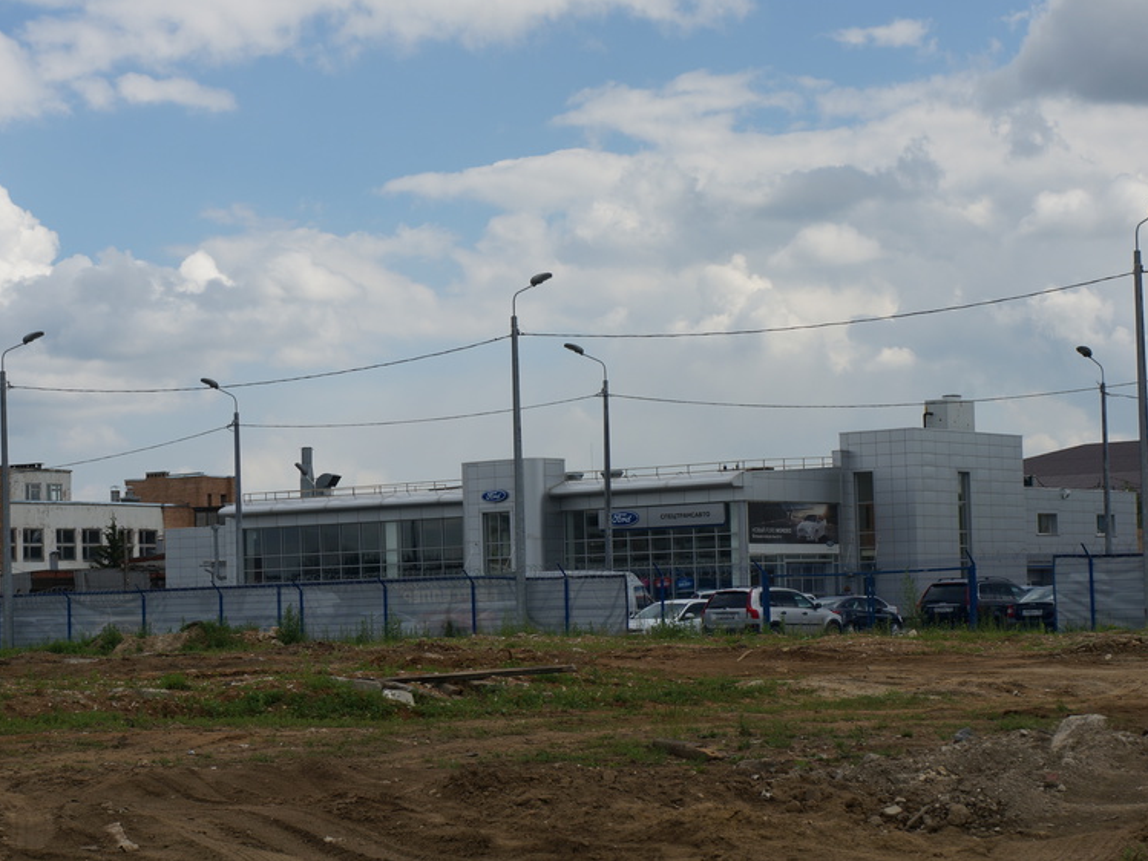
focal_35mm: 85
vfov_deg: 17.4
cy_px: 430
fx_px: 2819
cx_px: 616
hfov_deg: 23.0
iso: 100
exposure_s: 1/320
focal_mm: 52
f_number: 9
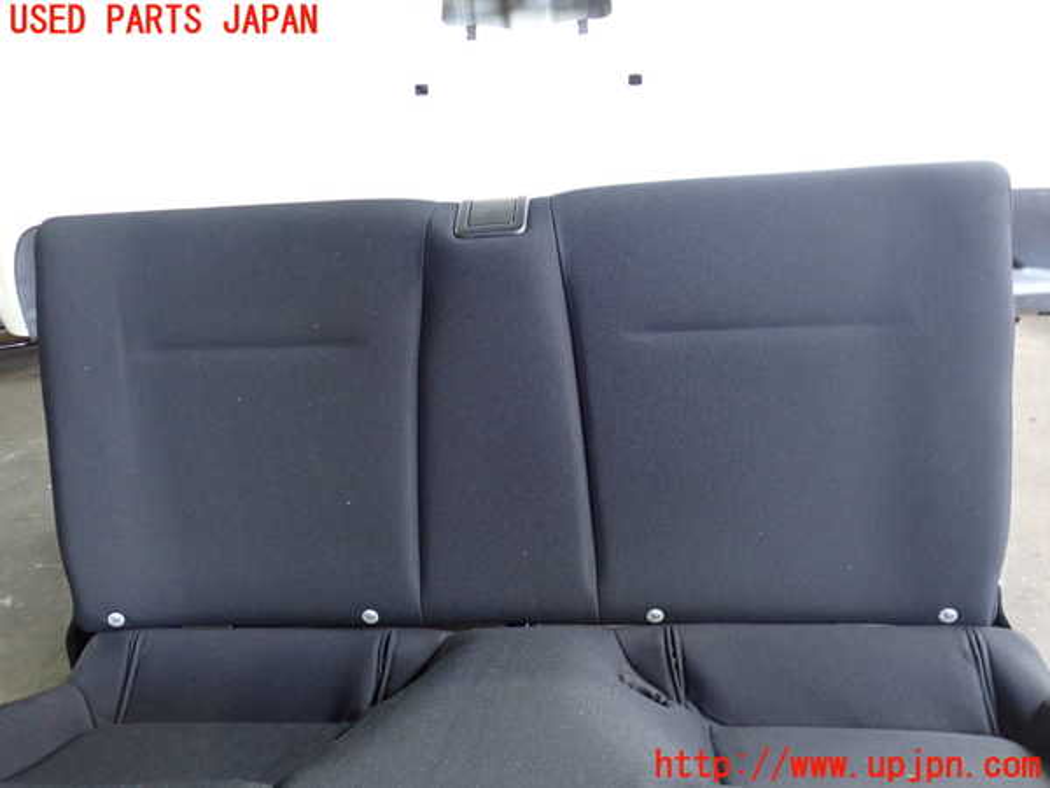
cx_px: 525
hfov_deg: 60.0
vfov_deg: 46.8
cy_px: 394
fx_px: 910
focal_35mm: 30
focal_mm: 5.4
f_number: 2.3
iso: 400
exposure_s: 1/30
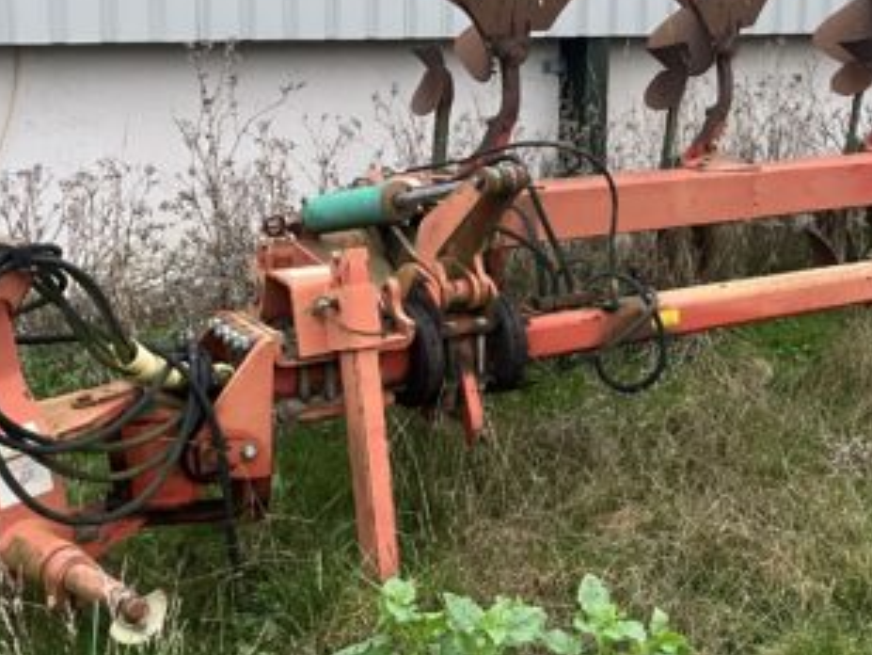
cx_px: 708
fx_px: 1462
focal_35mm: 58
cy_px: 271
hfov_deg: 32.2
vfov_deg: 25.2
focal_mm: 3.99
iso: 320
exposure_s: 1/60
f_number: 1.8
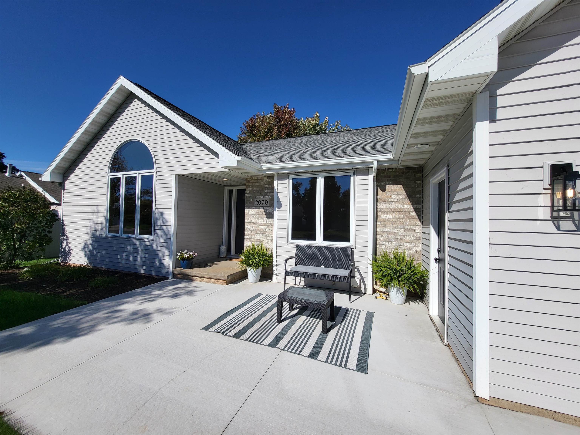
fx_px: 218
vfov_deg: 89.9
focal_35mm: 13
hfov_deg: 106.2
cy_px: 218
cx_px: 290
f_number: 2.2
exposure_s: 1/2287
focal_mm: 1.74
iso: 32
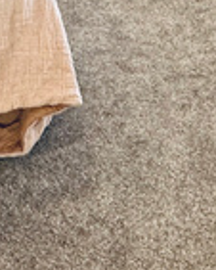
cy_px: -132
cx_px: -8
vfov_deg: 17.5
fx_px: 790
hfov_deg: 15.2
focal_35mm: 99
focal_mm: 2.22
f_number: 2.2
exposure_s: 1/99
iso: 125
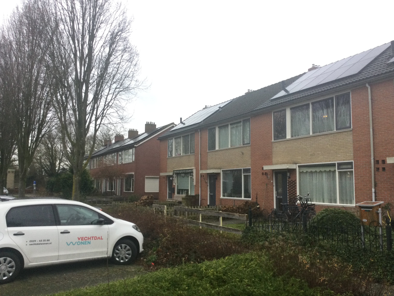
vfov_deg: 45.4
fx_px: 353
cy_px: 148
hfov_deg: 58.4
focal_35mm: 31
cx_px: 197
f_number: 2.4
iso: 40
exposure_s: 1/33
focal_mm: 3.3
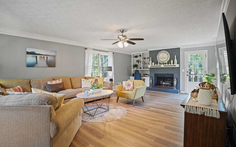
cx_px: 113
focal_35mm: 17
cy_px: 74
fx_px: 109
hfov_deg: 94.3
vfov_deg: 68.0
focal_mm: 16
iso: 1600
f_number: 2.8
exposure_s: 1/30
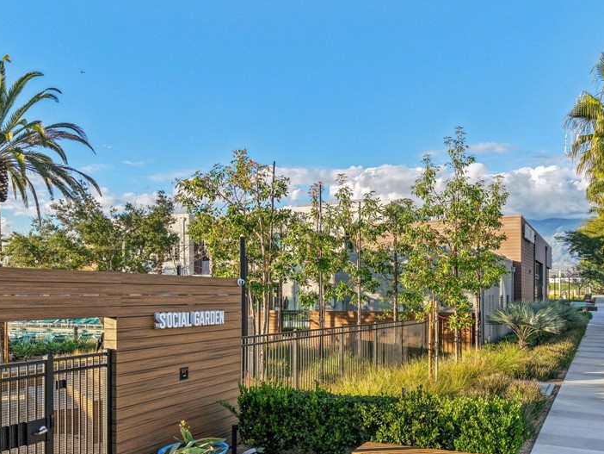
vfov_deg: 40.4
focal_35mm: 35
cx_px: 333
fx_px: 611
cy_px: 288
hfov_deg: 52.5
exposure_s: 1/1250
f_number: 1.8
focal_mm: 8.7
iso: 150
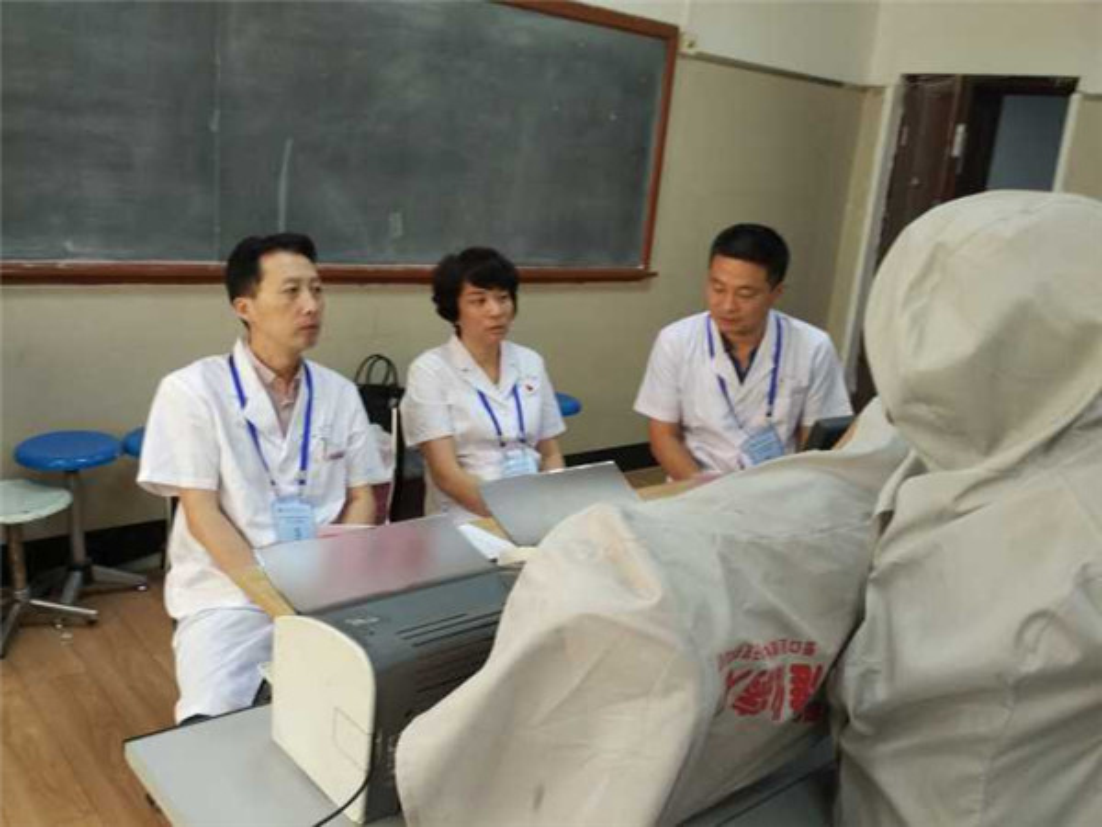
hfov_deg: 71.6
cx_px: 551
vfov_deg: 56.8
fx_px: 764
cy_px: 414
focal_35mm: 24
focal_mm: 4.12
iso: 319
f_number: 2
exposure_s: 1/33
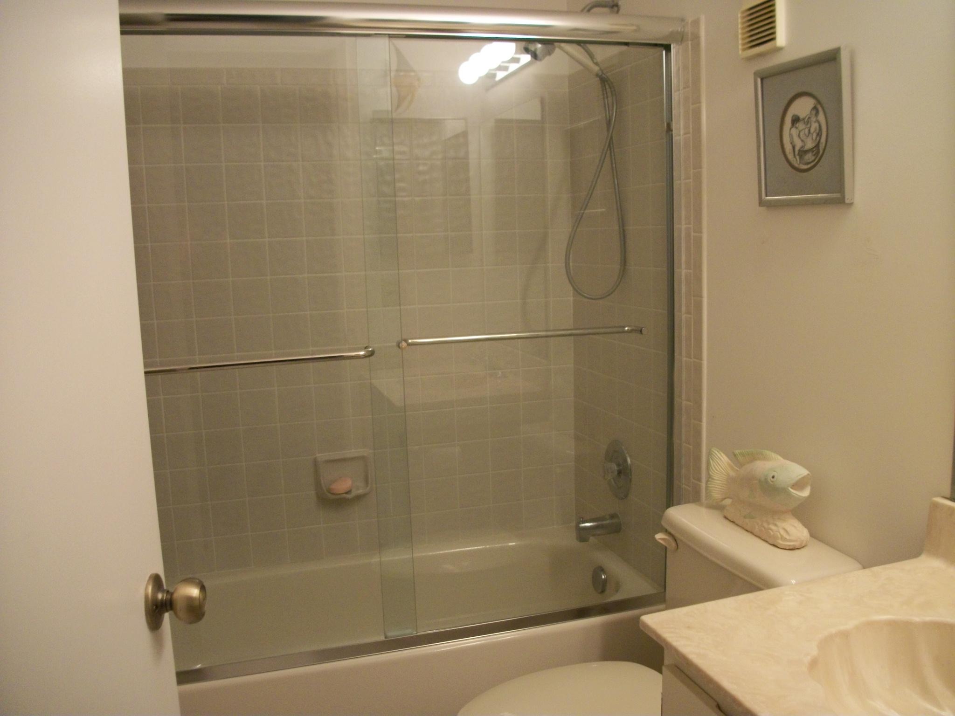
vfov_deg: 44.2
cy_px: 358
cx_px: 478
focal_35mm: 32
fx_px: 883
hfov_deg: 56.8
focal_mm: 5.7
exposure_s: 1/15
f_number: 2.9
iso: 160
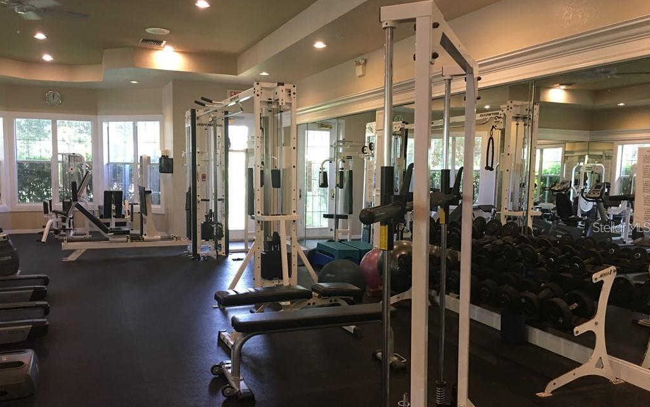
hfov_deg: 61.2
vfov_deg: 40.6
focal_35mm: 31
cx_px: 325
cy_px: 227
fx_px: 549
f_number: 2.2
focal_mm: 4.15
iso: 64
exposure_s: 1/15
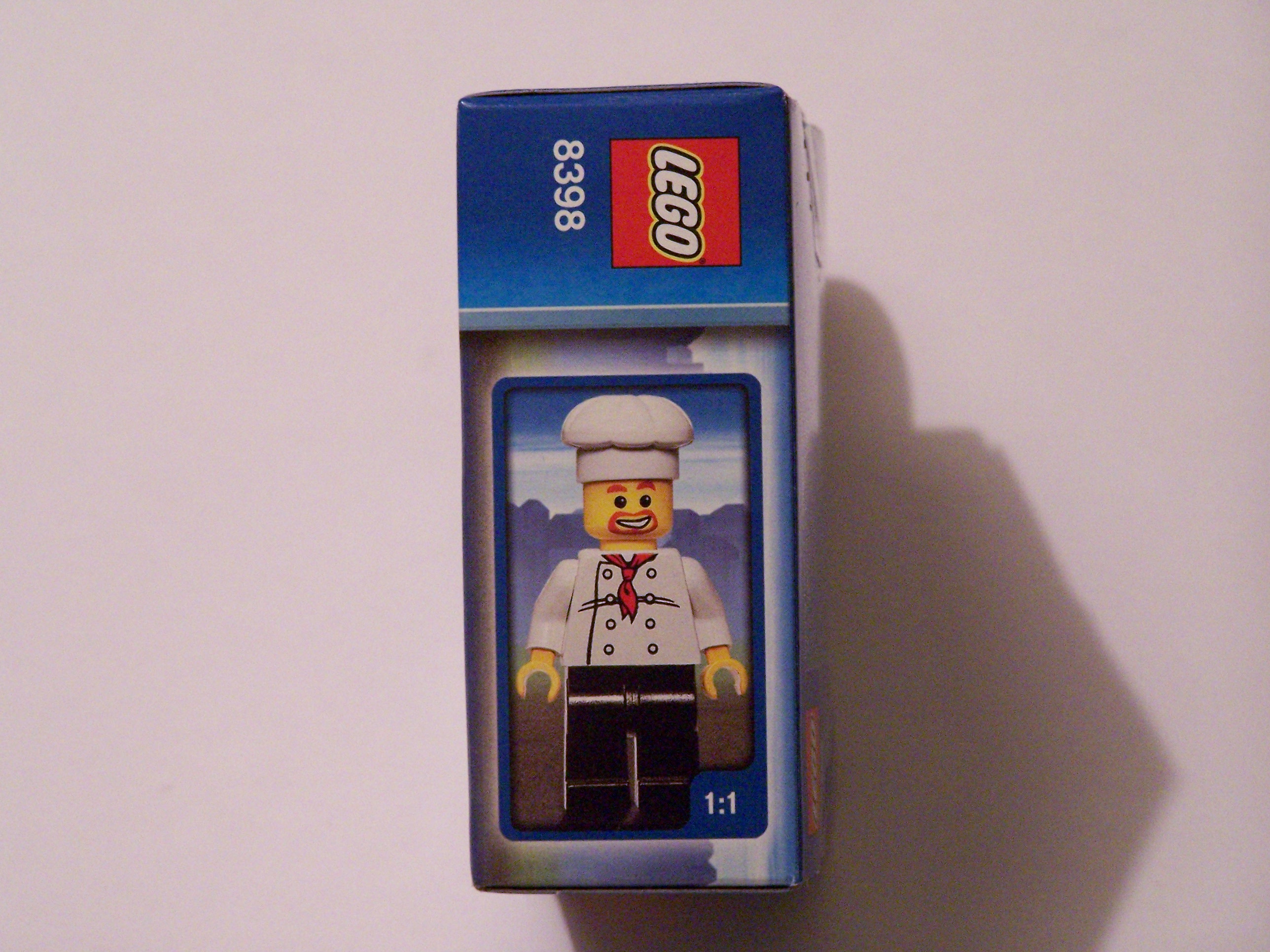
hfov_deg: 12.4
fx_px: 5833
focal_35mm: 159
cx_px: 635
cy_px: 476
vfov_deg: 9.3
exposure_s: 1/20
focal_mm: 26.4
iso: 400
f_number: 3.2
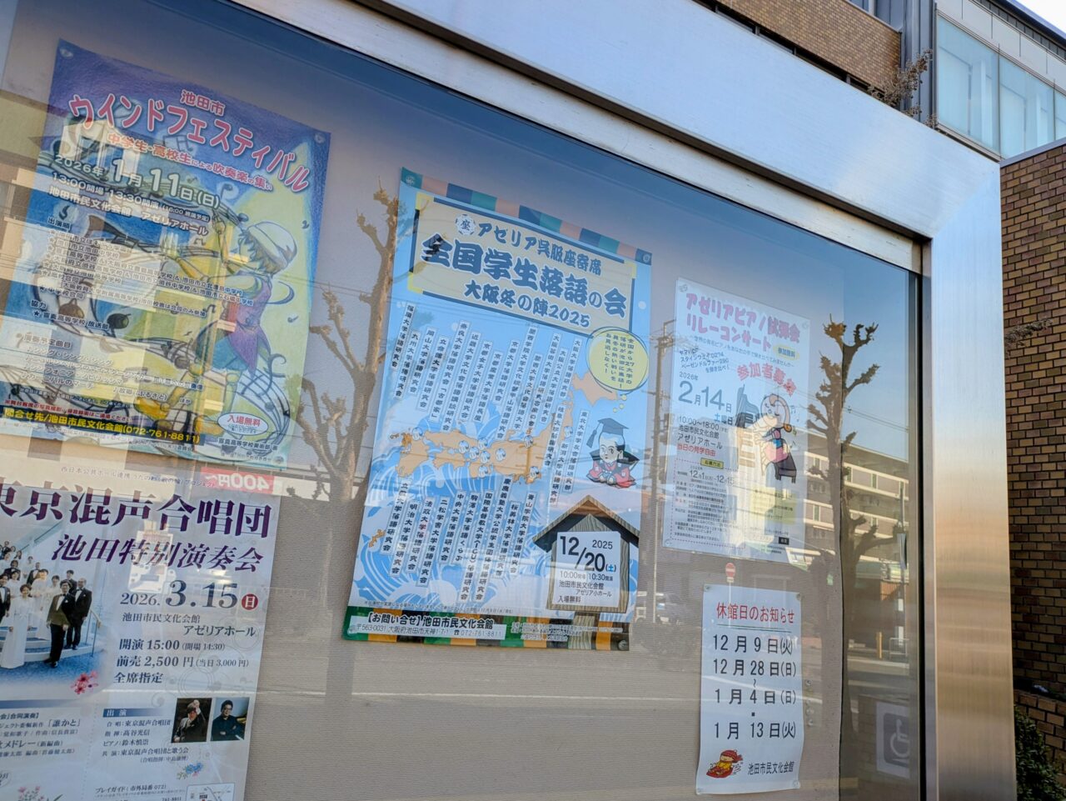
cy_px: 400
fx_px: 770
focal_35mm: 25
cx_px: 533
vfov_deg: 54.9
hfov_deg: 69.4
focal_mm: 5.43
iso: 35
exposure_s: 1/629
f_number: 1.89
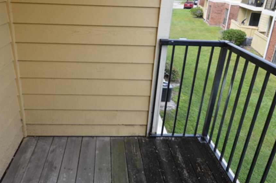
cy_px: 67
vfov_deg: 47.4
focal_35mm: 27
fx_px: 207
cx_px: 113
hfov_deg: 66.9
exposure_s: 1/125
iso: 125
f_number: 5.6
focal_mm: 12
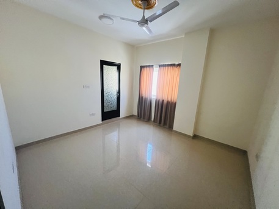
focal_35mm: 13
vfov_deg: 89.9
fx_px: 105
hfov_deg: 106.2
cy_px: 104
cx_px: 140
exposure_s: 1/60
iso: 640
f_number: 1.8
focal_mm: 1.57
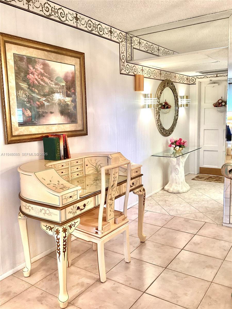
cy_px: 154
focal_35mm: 31
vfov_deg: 58.4
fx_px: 277
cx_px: 116
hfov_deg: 45.4
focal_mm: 3.3
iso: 160
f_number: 2.4
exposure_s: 1/60
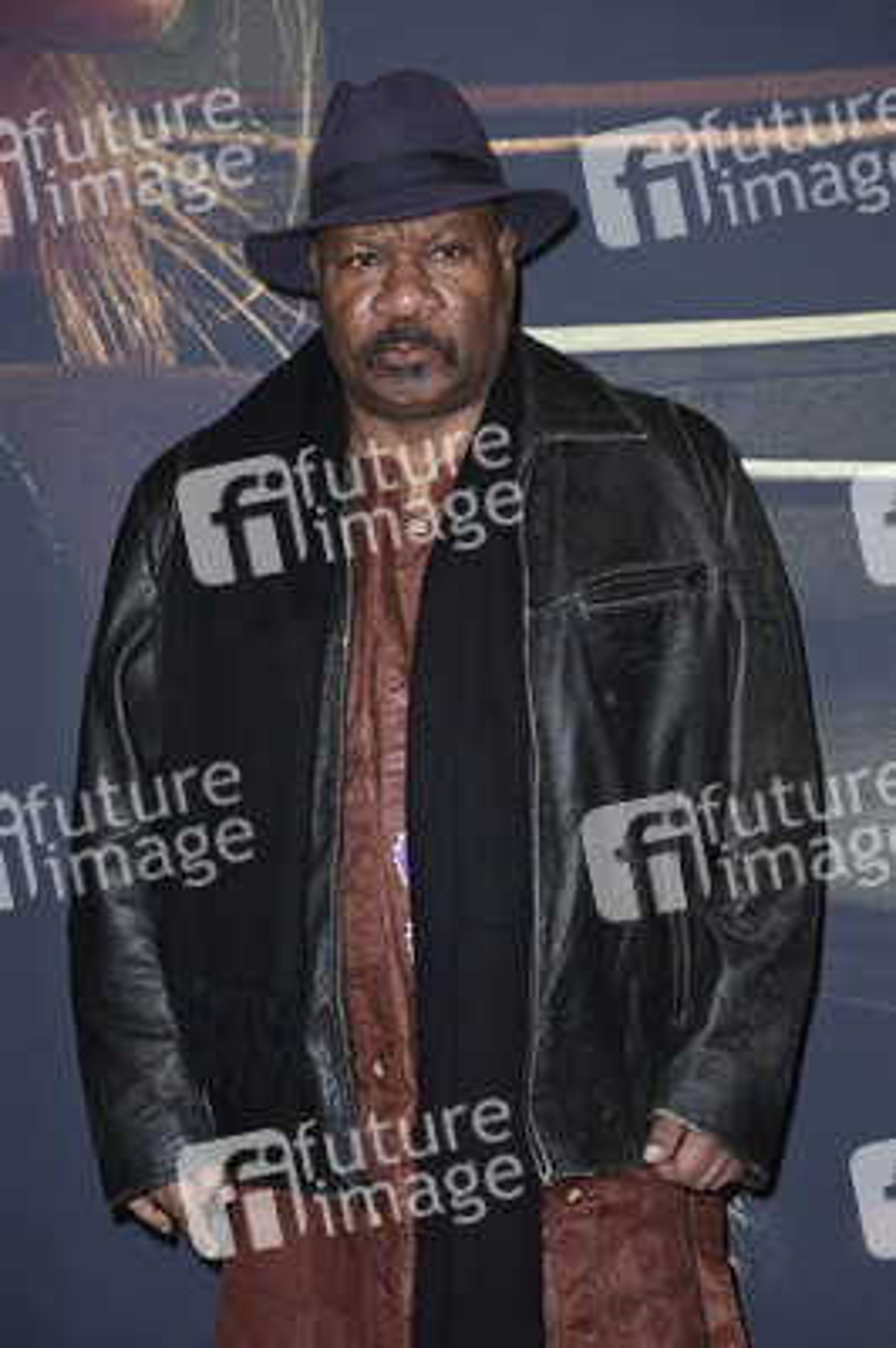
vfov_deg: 20.4
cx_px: 448
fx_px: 3740
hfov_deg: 13.7
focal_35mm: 100
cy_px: 674
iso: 640
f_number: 5.6
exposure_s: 1/200
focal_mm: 100
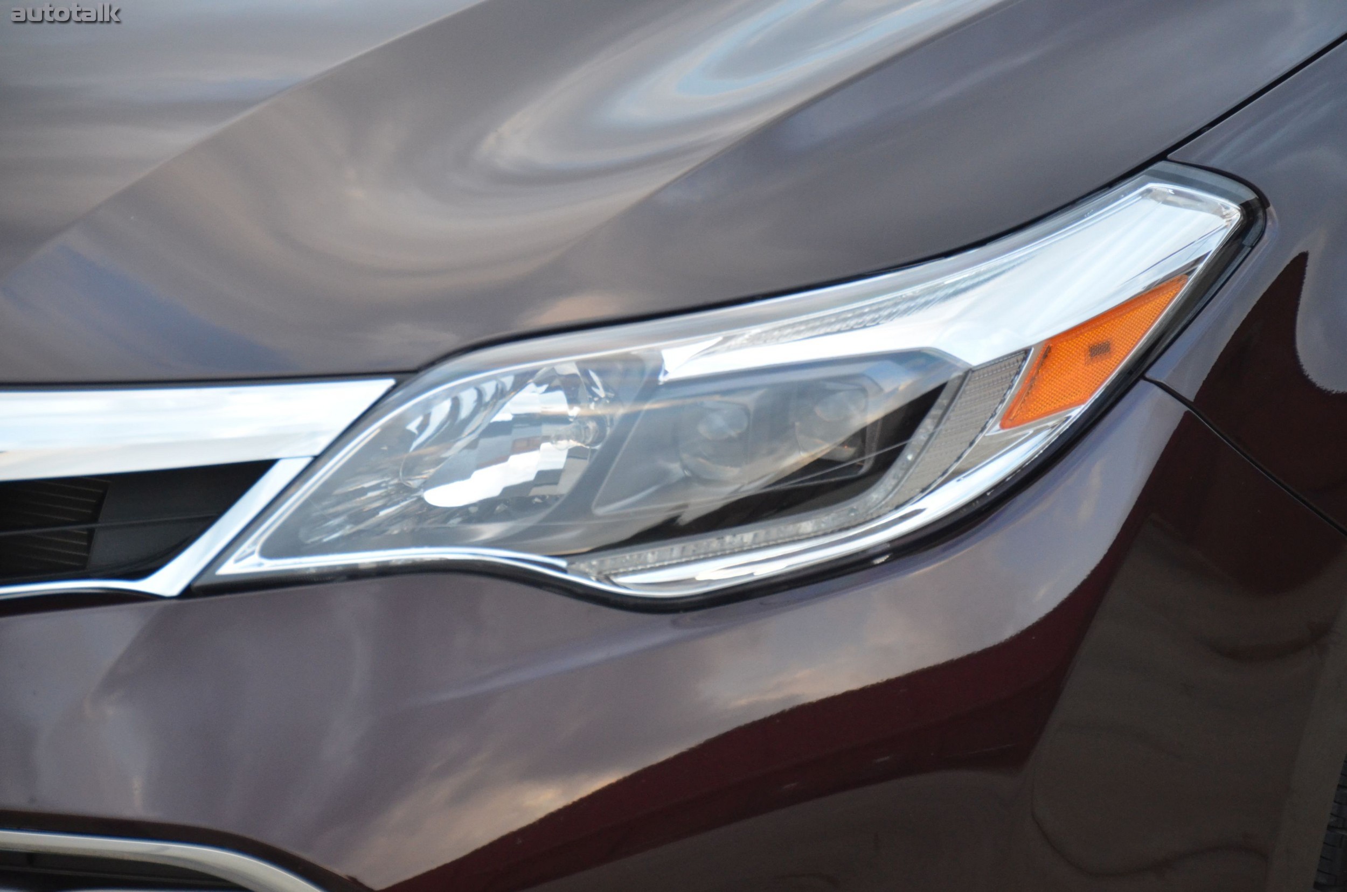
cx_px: 674
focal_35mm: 168
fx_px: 6273
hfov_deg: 12.3
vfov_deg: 8.1
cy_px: 446
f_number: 5.3
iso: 1600
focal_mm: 112
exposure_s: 1/320
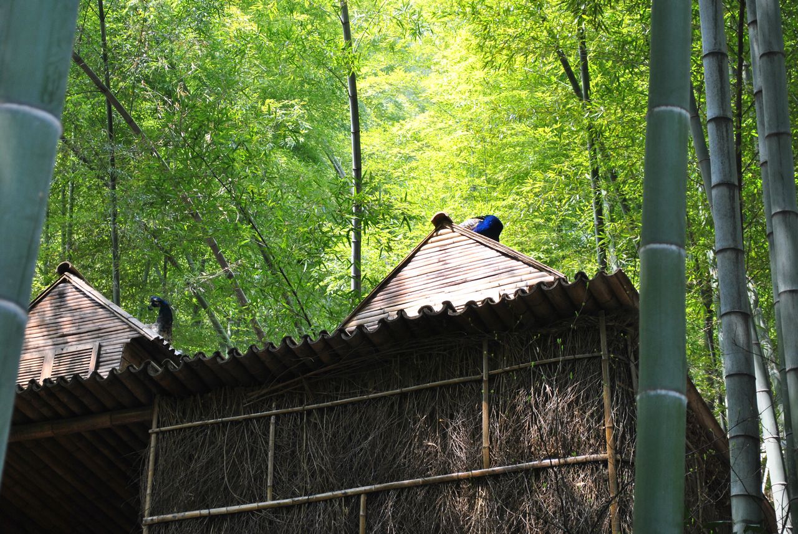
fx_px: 1831
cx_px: 399
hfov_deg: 24.6
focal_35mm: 82
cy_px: 267
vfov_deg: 16.6
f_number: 7.1
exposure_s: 1/60
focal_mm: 55
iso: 200
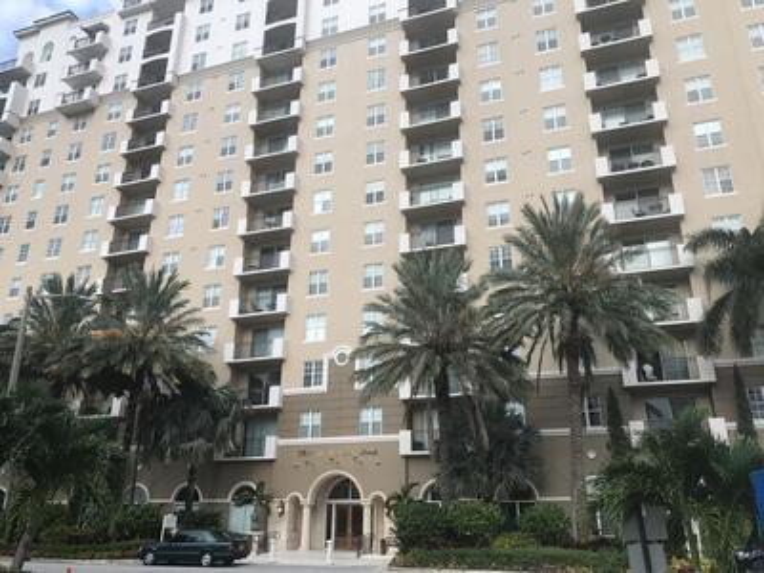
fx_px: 618
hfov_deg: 63.4
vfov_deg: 49.7
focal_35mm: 28
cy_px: 286
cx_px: 382
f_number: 1.8
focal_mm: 3.99
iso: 20
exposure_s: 1/313
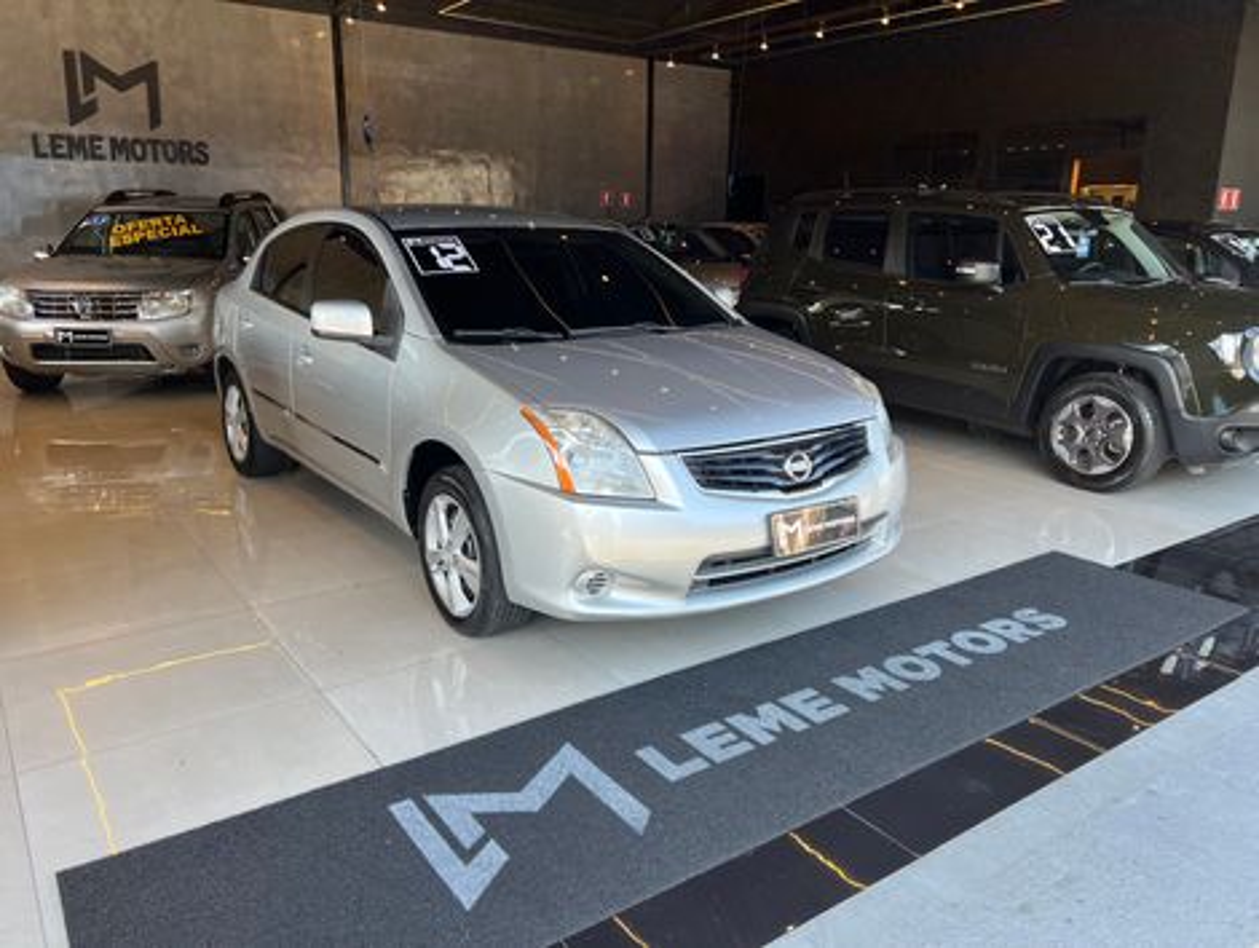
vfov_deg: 53.2
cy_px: 474
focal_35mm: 26
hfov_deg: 67.2
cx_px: 630
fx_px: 947
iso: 32
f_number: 1.5
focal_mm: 5.7
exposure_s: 1/147
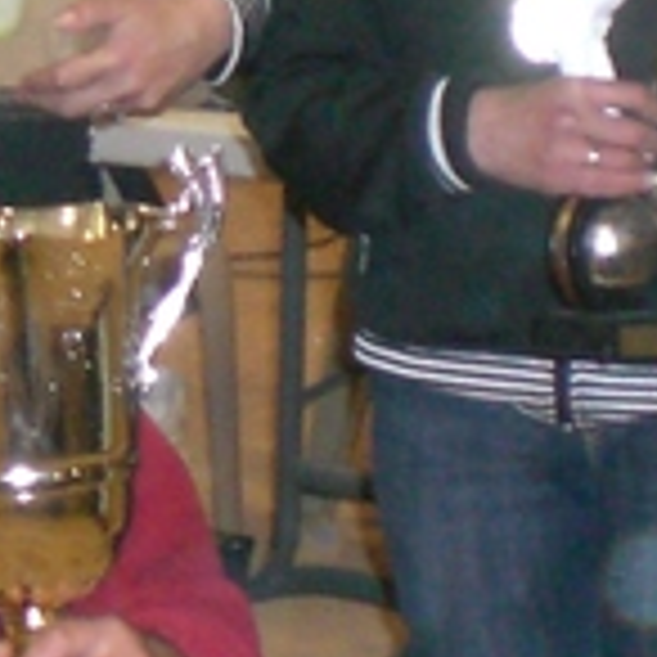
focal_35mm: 198
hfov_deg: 8.7
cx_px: -158
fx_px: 4252
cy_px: 133
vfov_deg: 8.8
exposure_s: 1/60
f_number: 3.1
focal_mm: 6.3
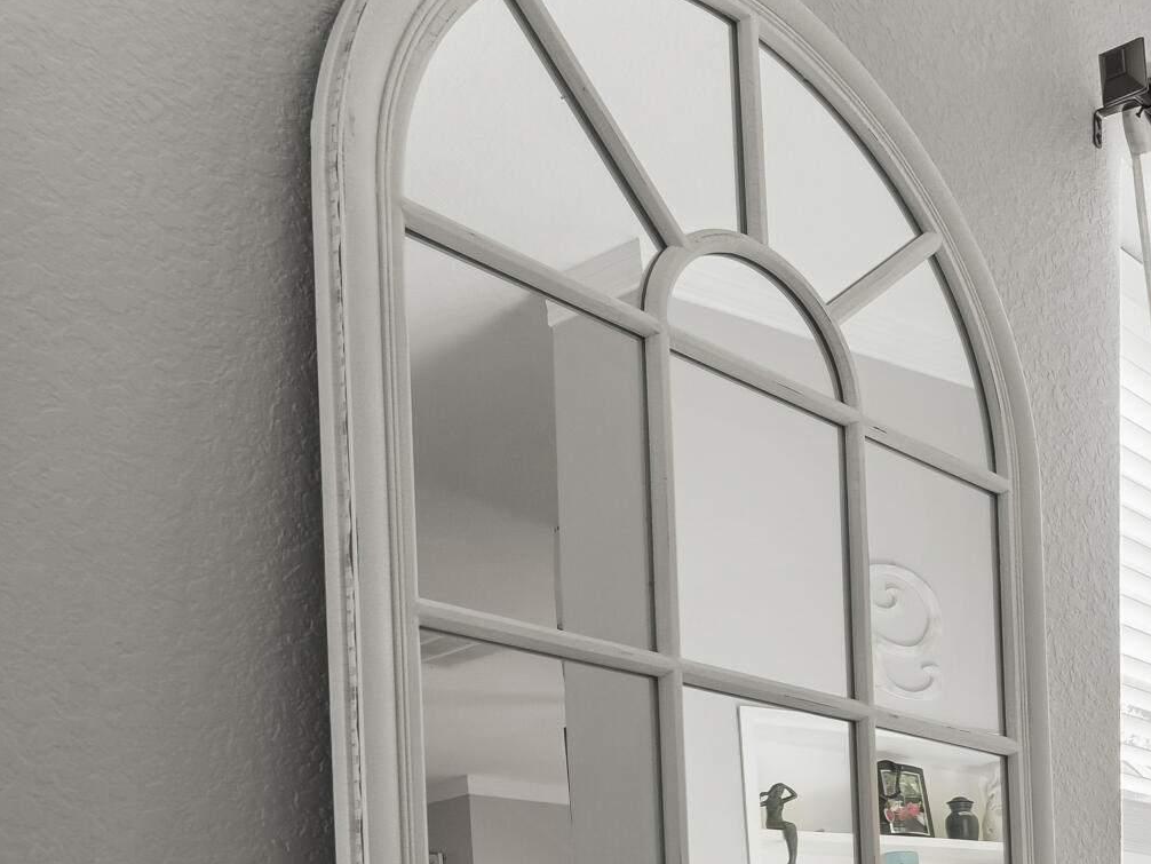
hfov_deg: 32.0
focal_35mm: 45
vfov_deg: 28.5
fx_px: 1487
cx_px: 1505
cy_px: 1012
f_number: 8
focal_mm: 15.6
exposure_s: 1/30
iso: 640
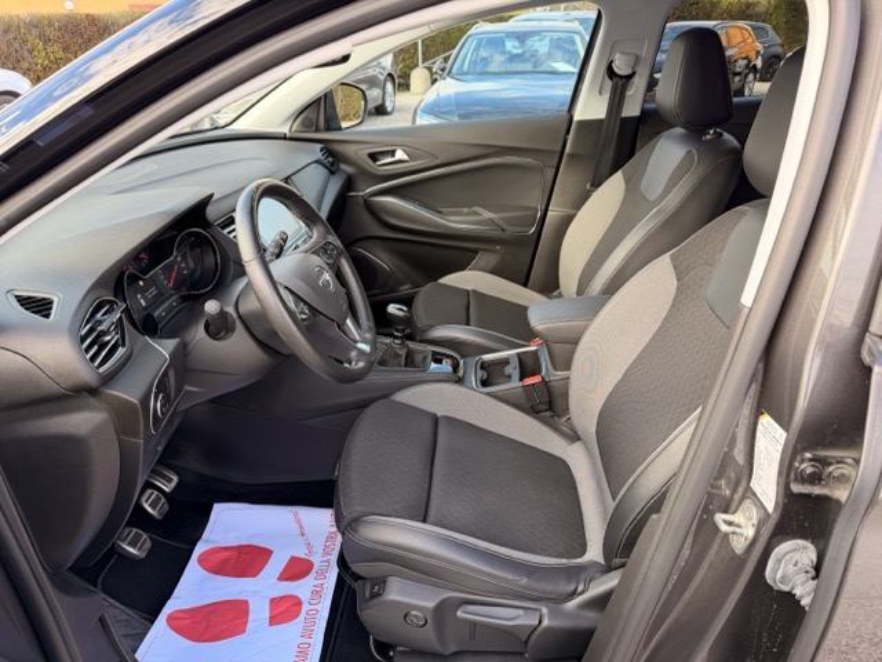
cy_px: 331
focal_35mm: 24
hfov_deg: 71.6
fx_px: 612
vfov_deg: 56.8
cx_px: 441
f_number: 1.78
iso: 100
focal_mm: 6.76
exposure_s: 1/190
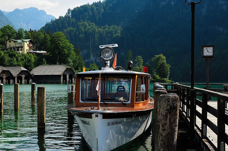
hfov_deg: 35.0
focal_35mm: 56
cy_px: 83
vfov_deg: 24.1
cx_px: 63
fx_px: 354
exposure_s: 1/3200
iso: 1600
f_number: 9
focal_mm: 38
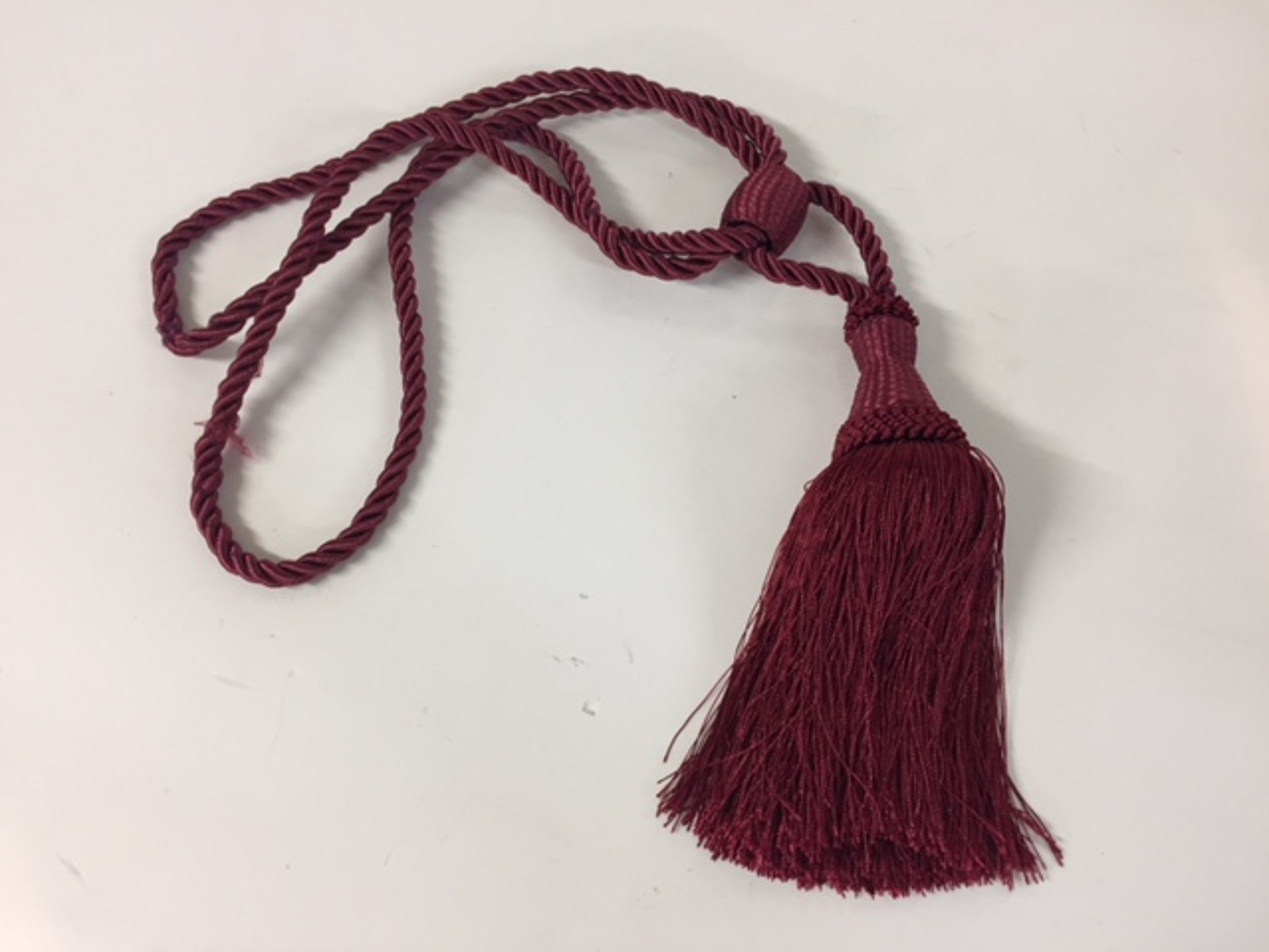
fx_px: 1063
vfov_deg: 48.2
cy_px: 476
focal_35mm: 29
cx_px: 634
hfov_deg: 61.7
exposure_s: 1/33
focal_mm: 4.15
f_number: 2.2
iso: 64
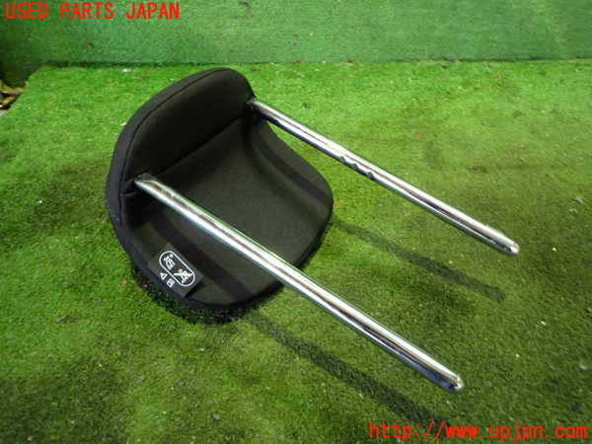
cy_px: 222
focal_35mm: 25
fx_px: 428
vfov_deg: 54.9
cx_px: 296
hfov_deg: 69.4
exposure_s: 1/30
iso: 640
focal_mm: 4.5
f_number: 2
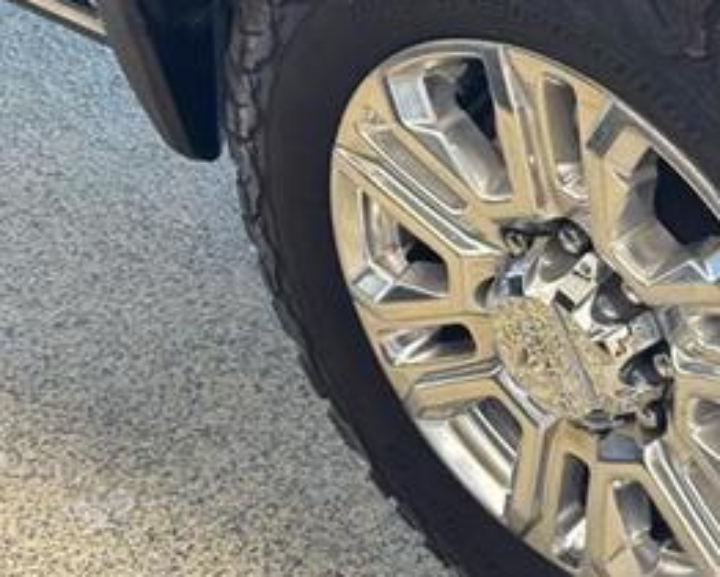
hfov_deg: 20.8
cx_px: 646
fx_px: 1919
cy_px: 234
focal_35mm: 90
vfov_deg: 17.1
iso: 320
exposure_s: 1/40
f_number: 1.78
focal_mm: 6.76
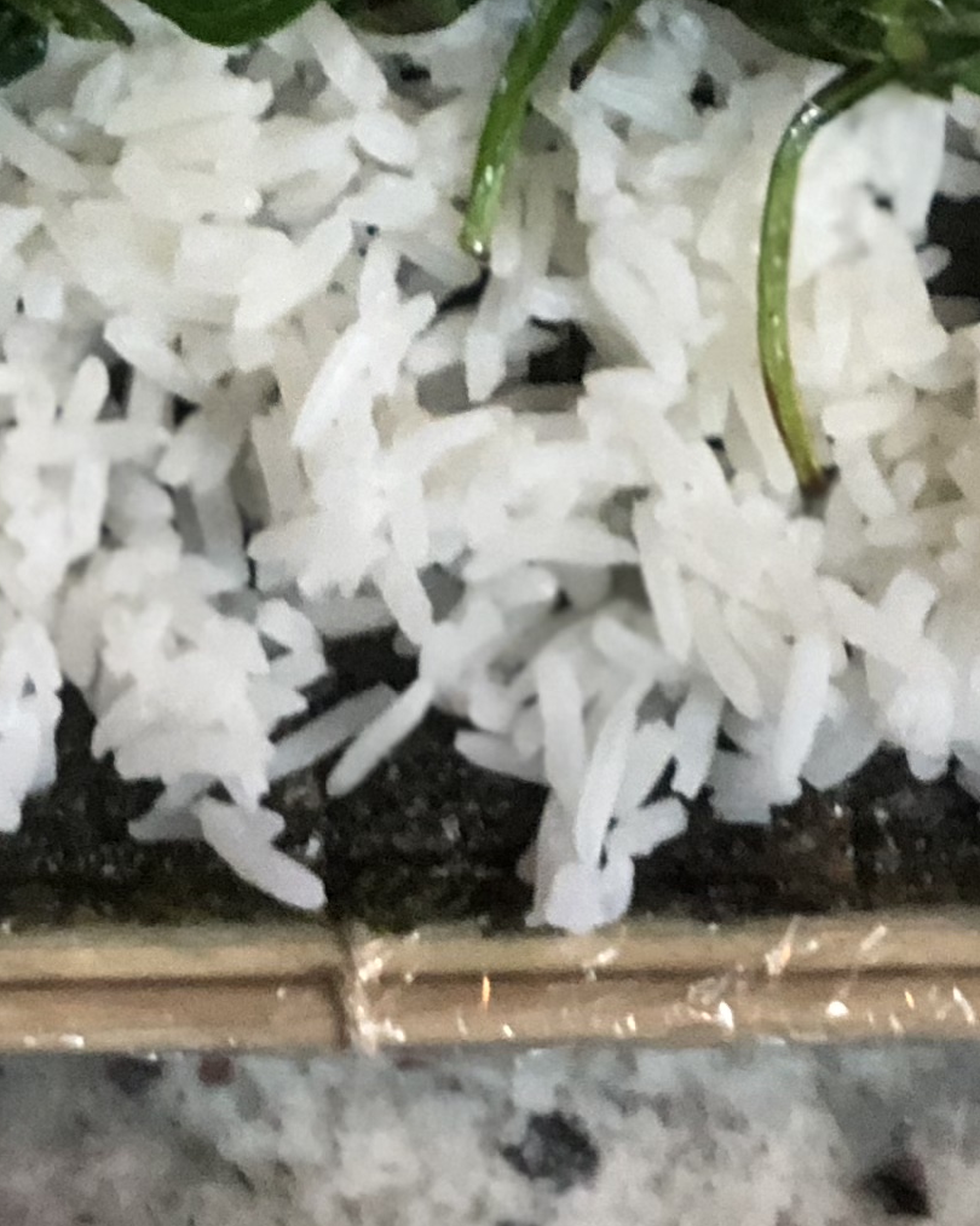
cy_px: -577
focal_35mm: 202
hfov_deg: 7.7
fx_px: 7326
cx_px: 403
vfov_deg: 9.3
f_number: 2.4
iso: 160
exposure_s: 1/24
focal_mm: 6
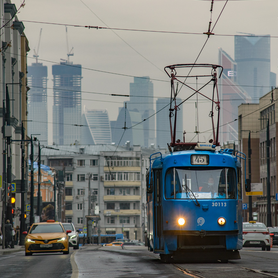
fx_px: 2444
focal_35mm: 269
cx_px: 160
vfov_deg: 6.5
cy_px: 139
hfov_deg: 6.5
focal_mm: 210
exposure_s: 1/500
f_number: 6.3
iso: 800
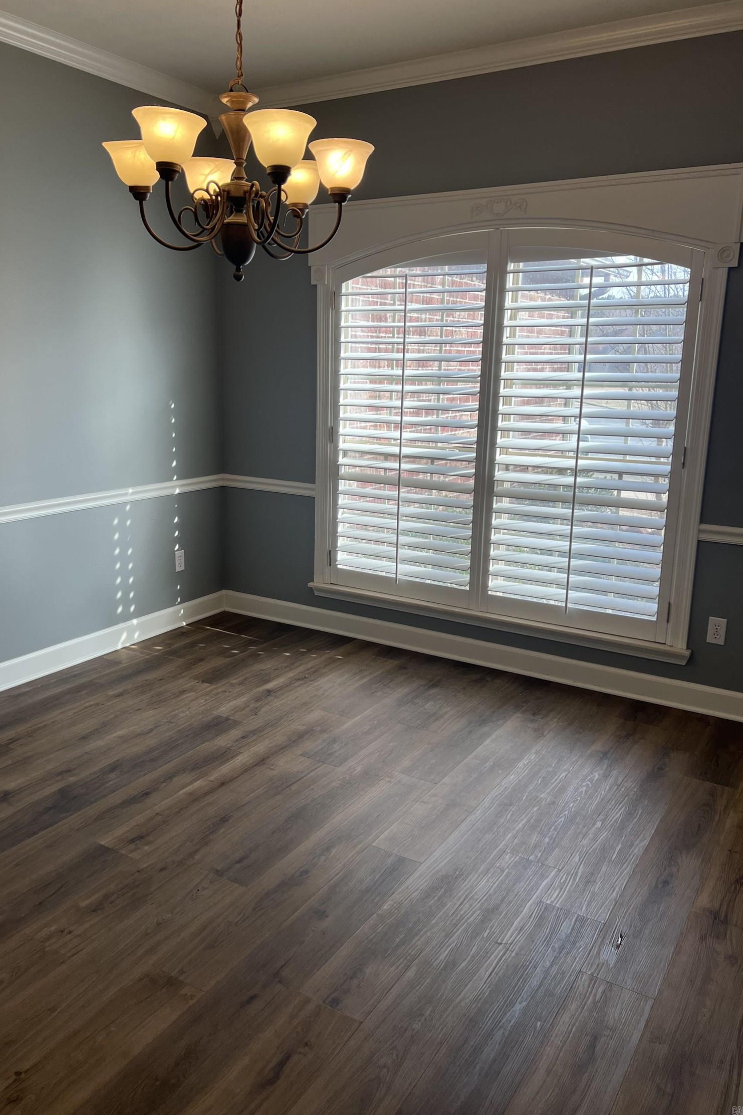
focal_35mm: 28
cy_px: 539
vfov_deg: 65.5
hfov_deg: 46.4
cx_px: 349
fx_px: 867
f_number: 1.5
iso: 50
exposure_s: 1/275
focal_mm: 5.7
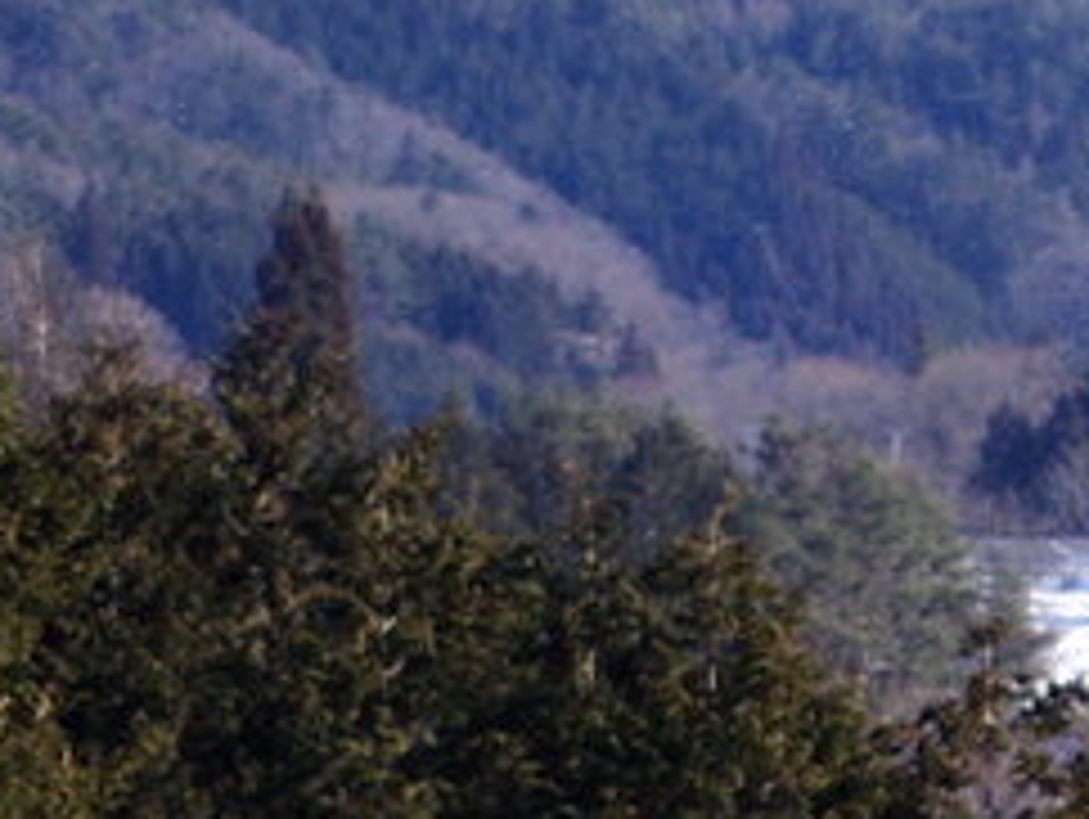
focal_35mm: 595
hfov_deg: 3.3
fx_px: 18737
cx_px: 3424
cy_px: -173
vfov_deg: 2.5
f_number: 2
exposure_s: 1/2500
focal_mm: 50
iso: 100
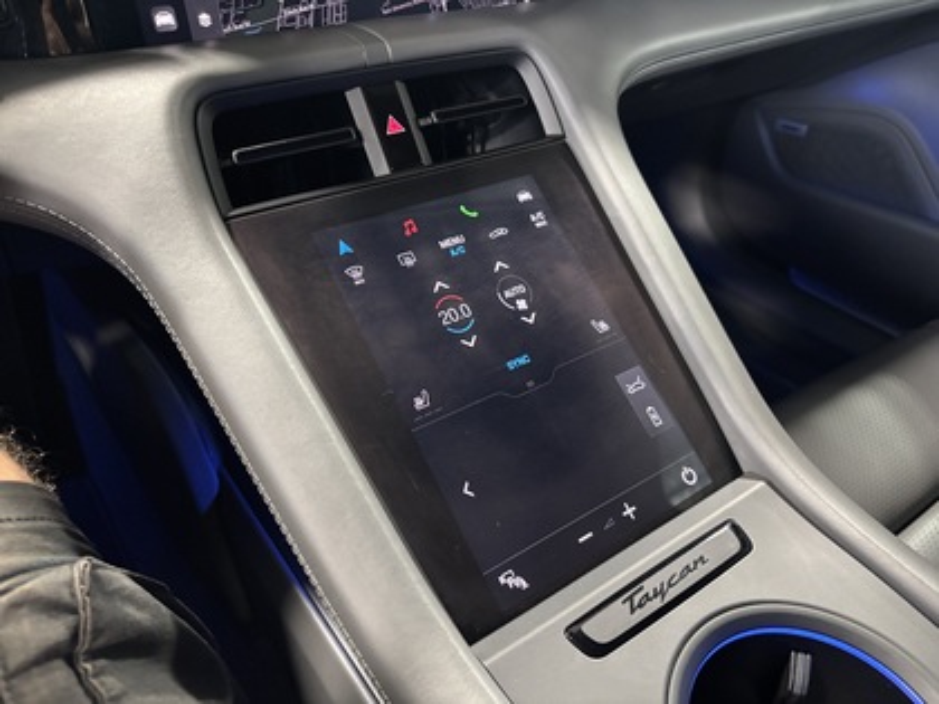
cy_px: 352
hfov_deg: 67.3
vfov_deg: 53.1
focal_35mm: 26
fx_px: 705
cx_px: 470
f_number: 1.6
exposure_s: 1/31
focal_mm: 5.96
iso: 640
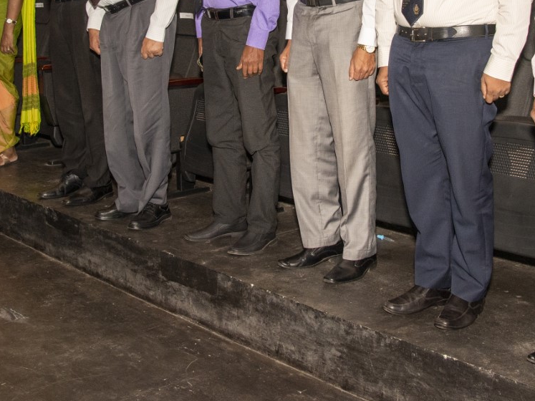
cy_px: 25
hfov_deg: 38.0
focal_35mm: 50
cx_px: 211
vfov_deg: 27.8
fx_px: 773
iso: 640
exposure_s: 1/125
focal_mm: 24
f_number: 5.6
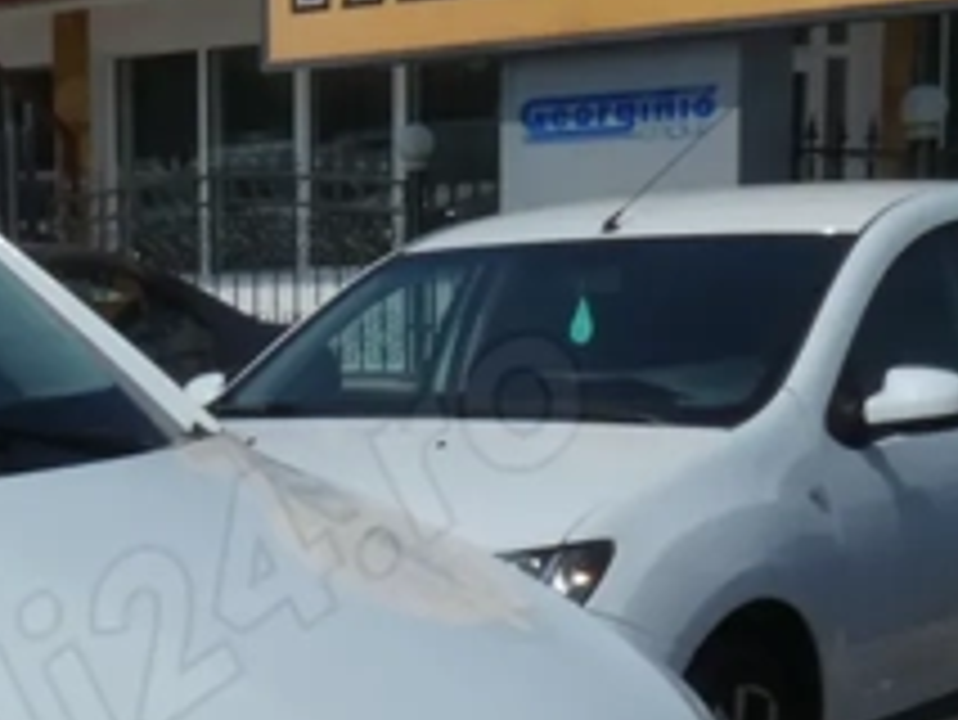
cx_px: -427
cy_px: 770
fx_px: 2603
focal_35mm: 94
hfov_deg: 18.7
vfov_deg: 15.4
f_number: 8
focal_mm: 3.6
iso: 80
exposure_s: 1/640
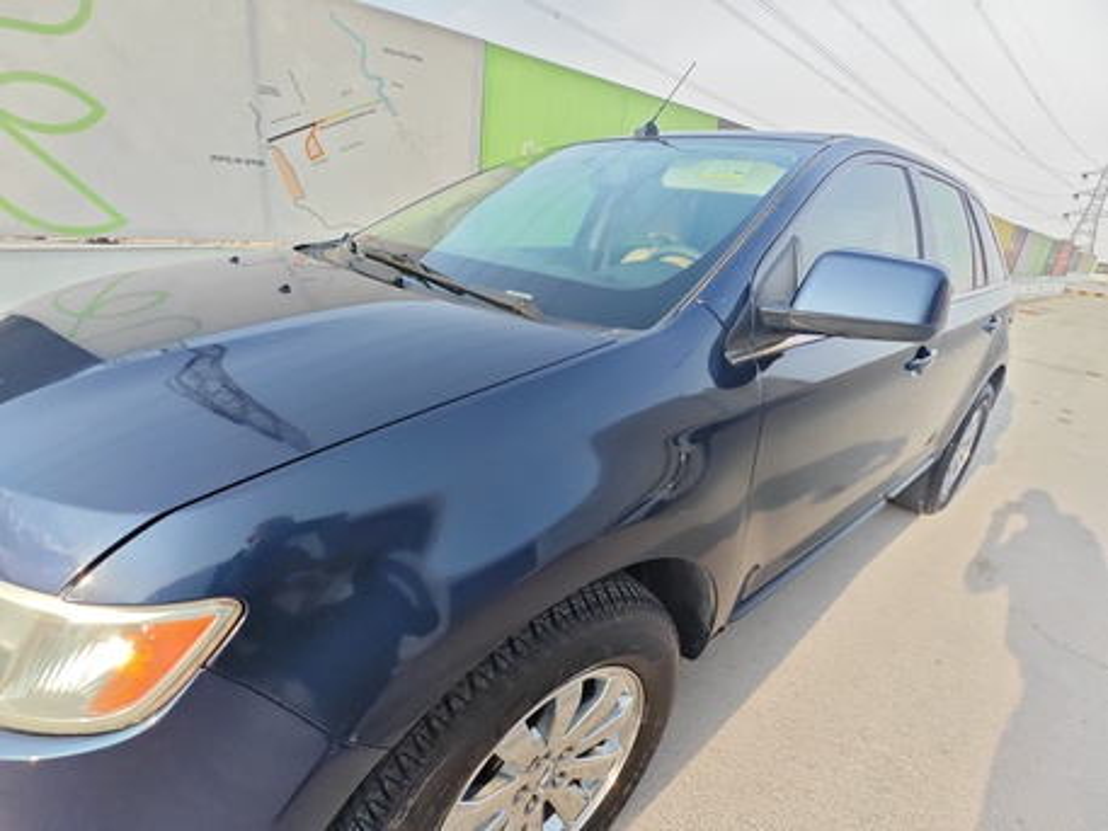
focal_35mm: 16
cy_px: 416
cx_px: 554
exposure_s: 1/540
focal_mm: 1.96
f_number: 2.2
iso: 50
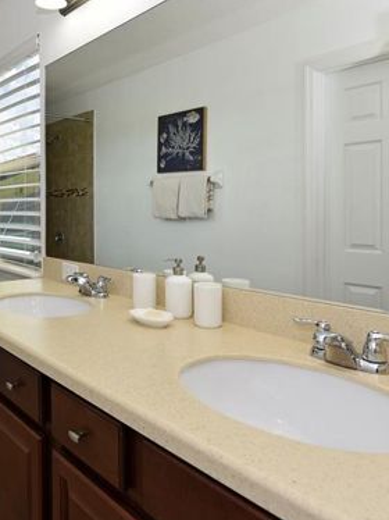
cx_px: 78
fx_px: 435
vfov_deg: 61.3
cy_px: 214
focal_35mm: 29
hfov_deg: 45.7
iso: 180
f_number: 5.6
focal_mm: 16
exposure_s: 1/125
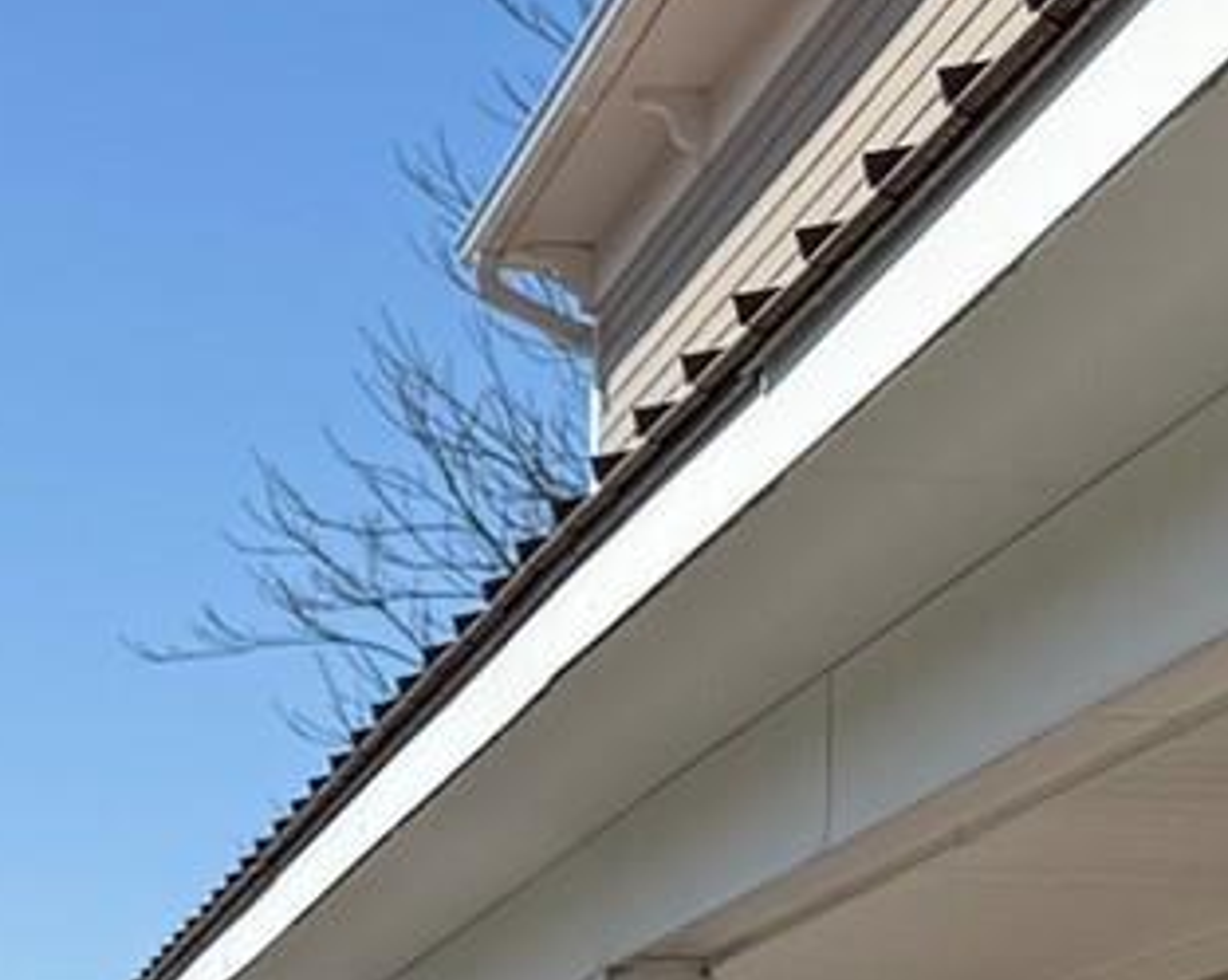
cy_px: 516
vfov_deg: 10.0
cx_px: 2114
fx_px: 5592
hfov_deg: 11.7
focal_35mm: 154
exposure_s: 1/6410
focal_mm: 6.76
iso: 80
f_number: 1.78
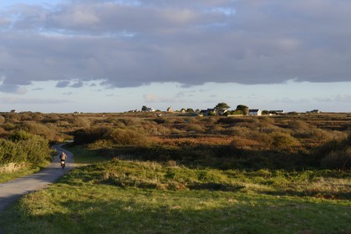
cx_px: 176
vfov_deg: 21.9
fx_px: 604
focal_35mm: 62
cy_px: 117
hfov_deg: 32.4
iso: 400
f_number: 13
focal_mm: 62
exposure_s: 1/160
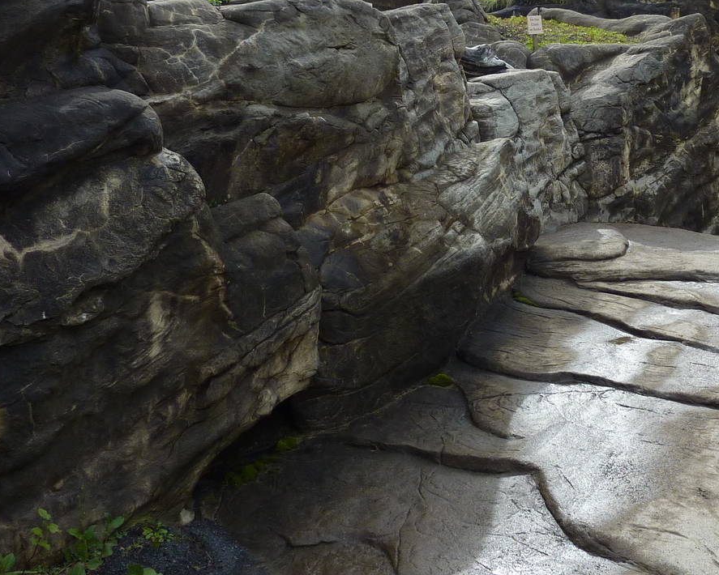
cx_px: 539
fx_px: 937
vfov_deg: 33.8
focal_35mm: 44
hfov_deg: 40.8
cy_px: 181
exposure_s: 1/500
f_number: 3.3
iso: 100
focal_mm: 4.1
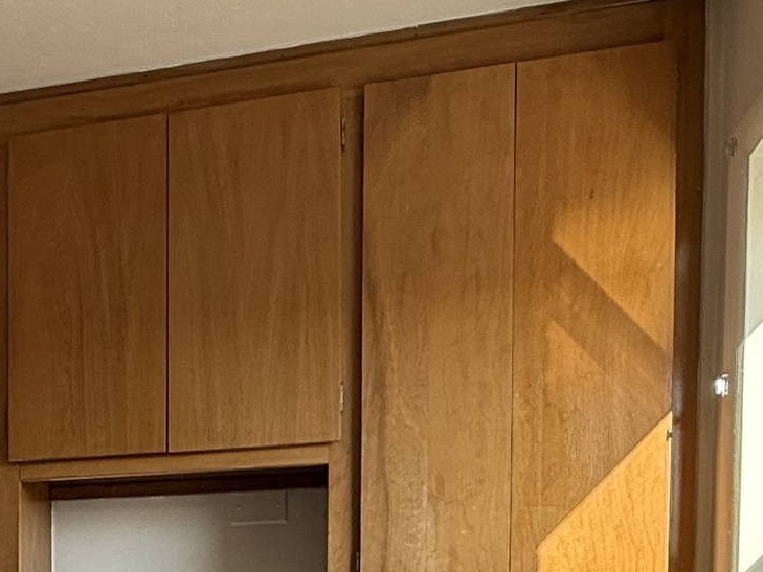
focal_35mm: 59
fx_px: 1301
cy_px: 736
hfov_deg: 29.4
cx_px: -81
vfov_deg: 22.3
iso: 64
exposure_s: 1/104
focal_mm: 2.22
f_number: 2.2
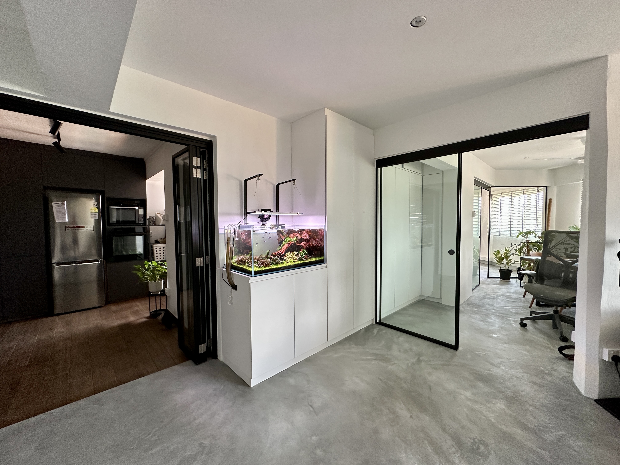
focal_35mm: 14
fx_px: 251
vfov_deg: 85.7
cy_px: 232
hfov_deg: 102.1
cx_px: 310
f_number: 2.2
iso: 200
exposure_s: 1/99
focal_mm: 2.22
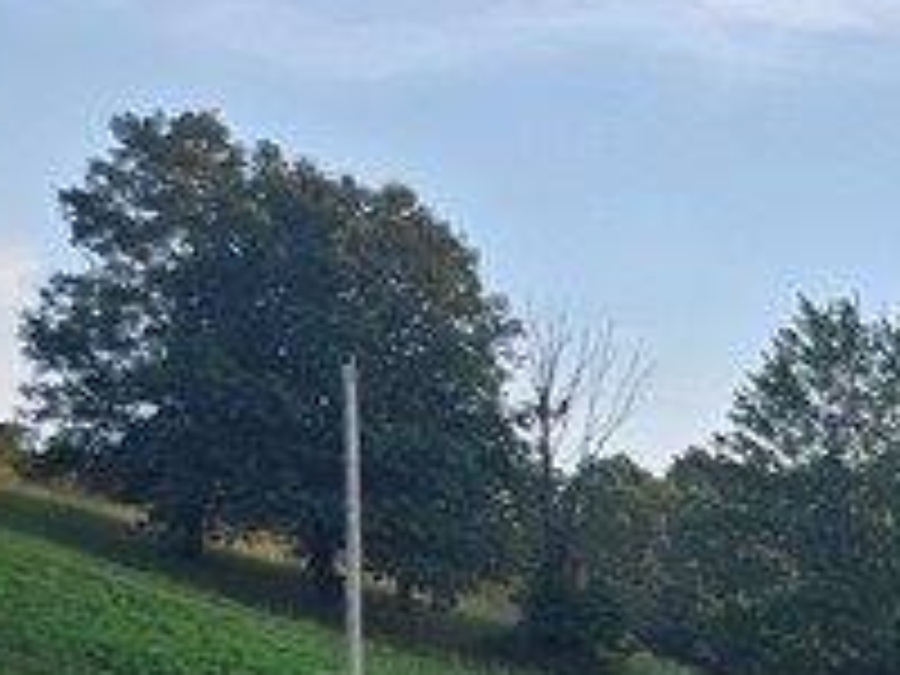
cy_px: 986
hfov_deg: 12.5
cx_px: 2241
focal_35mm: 118
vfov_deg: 12.0
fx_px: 3068
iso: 20
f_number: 1.7
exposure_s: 1/180
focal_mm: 6.3
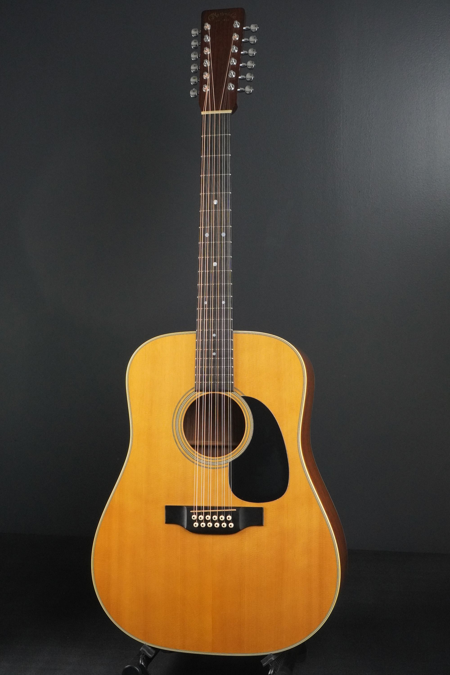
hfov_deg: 25.8
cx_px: 225
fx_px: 984
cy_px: 338
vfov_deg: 37.9
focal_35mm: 52
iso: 3200
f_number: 11
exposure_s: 1/60
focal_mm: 35
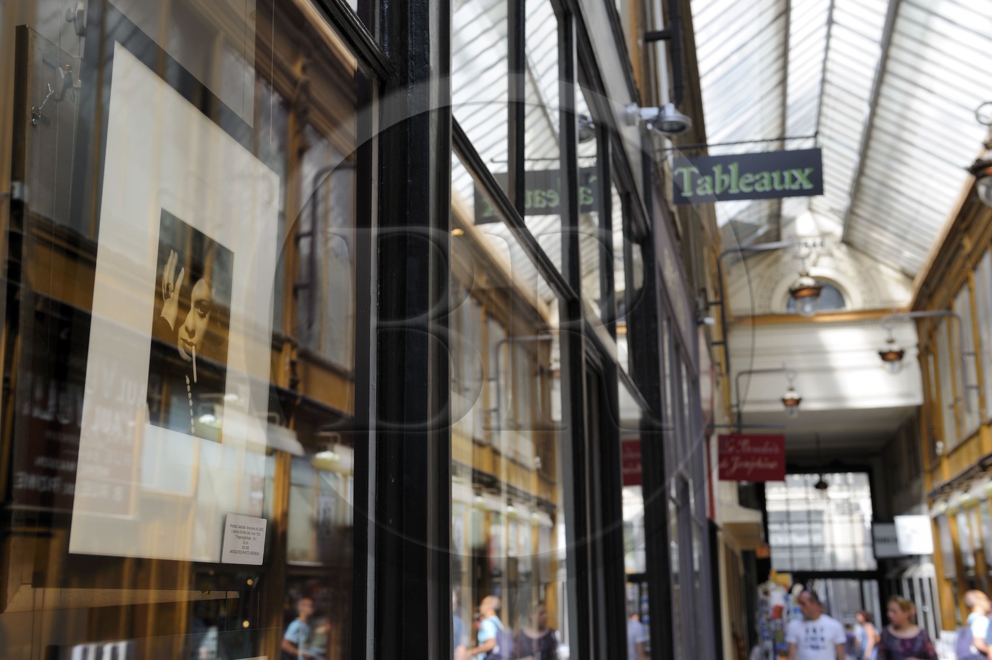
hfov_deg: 48.5
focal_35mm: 40
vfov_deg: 33.3
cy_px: 330
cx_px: 496
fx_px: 1101
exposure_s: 1/100
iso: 200
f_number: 6.3
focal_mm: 40
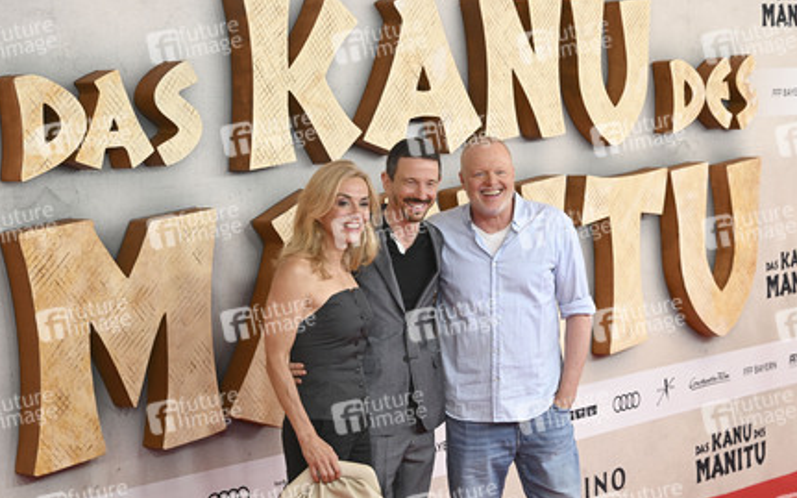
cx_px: 404
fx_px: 1737
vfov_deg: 16.3
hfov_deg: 25.8
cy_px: 274
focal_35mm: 80
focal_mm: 75
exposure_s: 1/160
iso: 800
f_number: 5.6
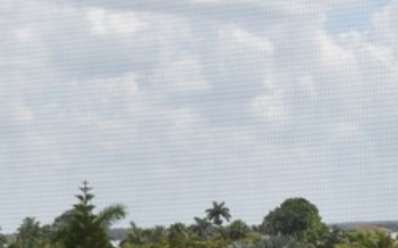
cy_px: 436
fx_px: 1974
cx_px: 504
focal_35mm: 182
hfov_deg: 11.2
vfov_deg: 7.0
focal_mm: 29
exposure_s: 1/250
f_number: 8
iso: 200
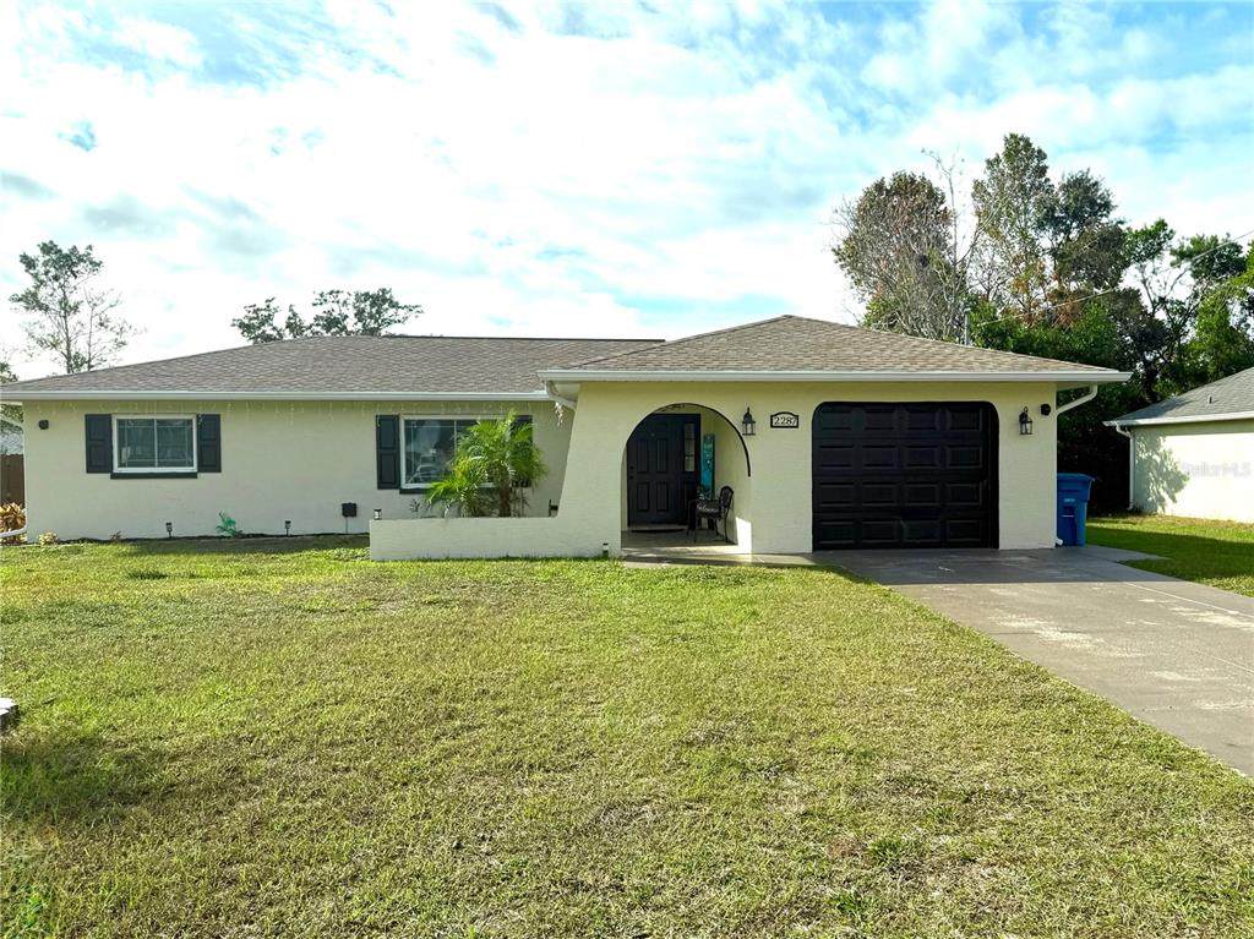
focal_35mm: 24
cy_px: 470
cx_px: 627
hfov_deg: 71.6
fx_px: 869
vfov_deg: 56.8
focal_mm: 6.76
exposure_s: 1/8130
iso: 80
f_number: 1.78
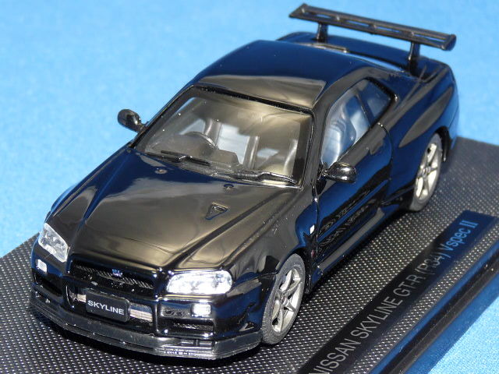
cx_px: 250
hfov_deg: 14.2
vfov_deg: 10.7
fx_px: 2004
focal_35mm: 139
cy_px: 187
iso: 100
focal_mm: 14.4
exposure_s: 1/40
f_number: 3.4
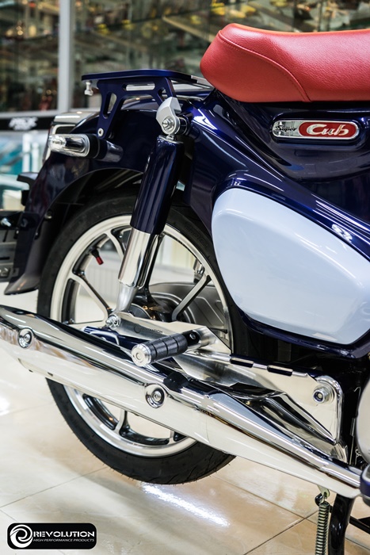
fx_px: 632
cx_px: 185
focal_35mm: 41
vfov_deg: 47.4
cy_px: 278
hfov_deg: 32.6
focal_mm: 41
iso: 400
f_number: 4.5
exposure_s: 1/40
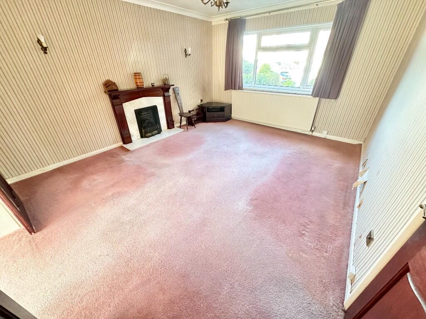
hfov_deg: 102.1
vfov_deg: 85.7
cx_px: 213
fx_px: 172
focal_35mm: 14
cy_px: 160
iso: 400
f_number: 2.2
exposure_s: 1/60
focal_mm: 2.22
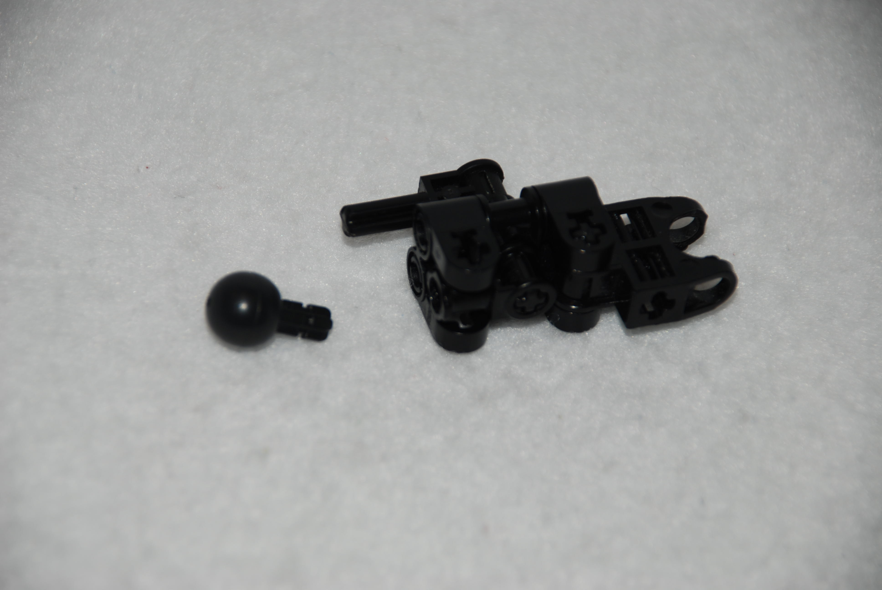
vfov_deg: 6.8
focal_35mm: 202
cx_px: 441
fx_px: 4967
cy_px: 295
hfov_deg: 10.1
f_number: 5.6
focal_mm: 135
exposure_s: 1/60
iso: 100
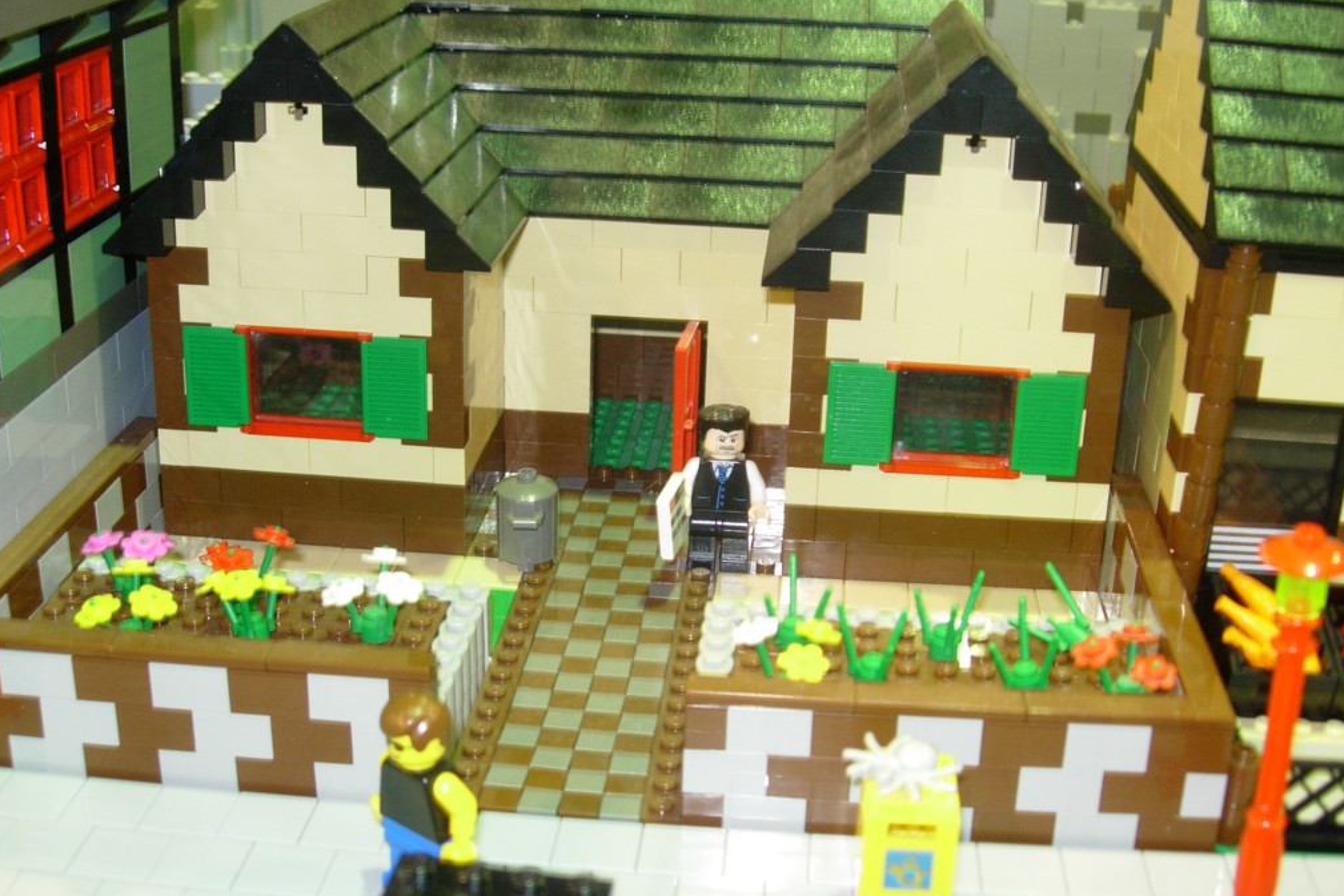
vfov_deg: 28.7
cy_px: 421
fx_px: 1755
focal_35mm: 47
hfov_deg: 41.8
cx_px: 751
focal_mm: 7.8
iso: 79
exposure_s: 1/4.4
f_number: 2.8
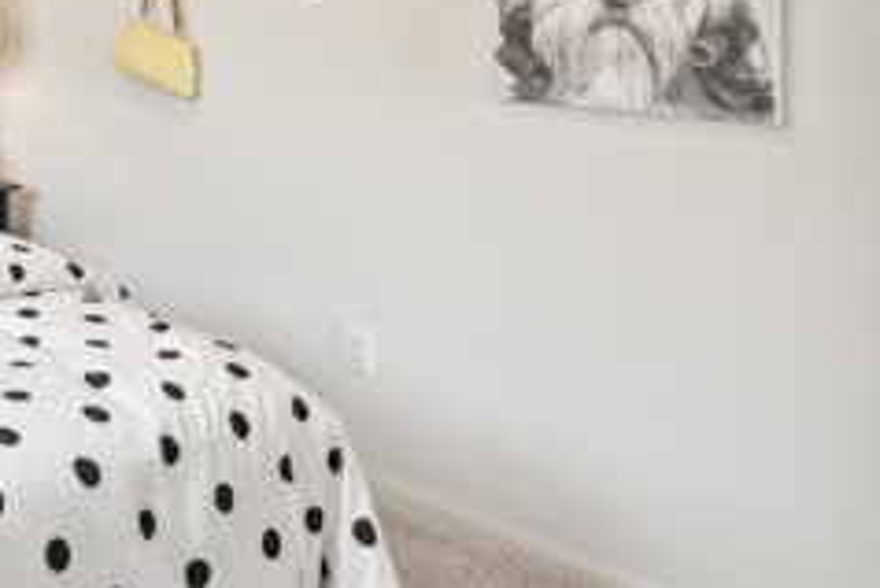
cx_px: -122
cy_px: -33
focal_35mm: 43
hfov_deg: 37.0
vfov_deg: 28.8
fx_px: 1052
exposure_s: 1/15
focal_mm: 16
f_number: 8
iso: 400
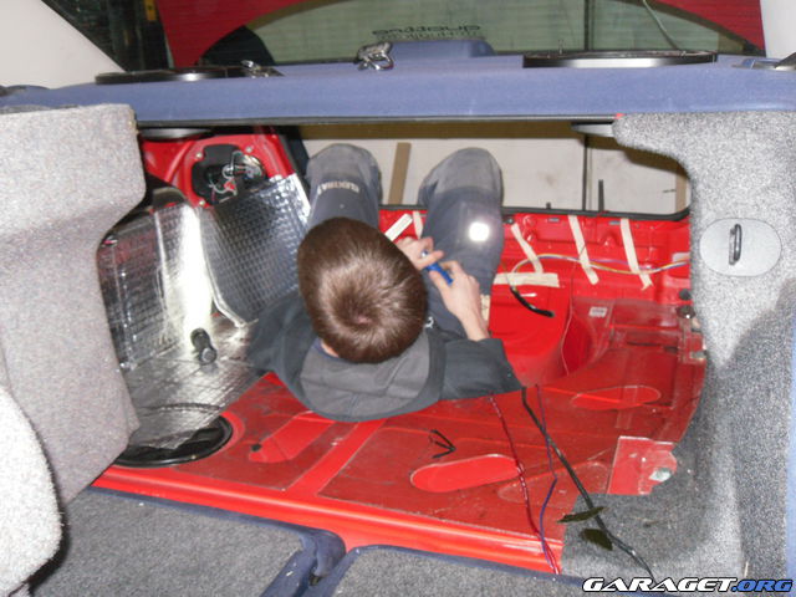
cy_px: 298
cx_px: 398
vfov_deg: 40.7
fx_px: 805
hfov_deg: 52.6
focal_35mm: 35
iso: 200
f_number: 3.5
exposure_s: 1/45
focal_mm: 6.3
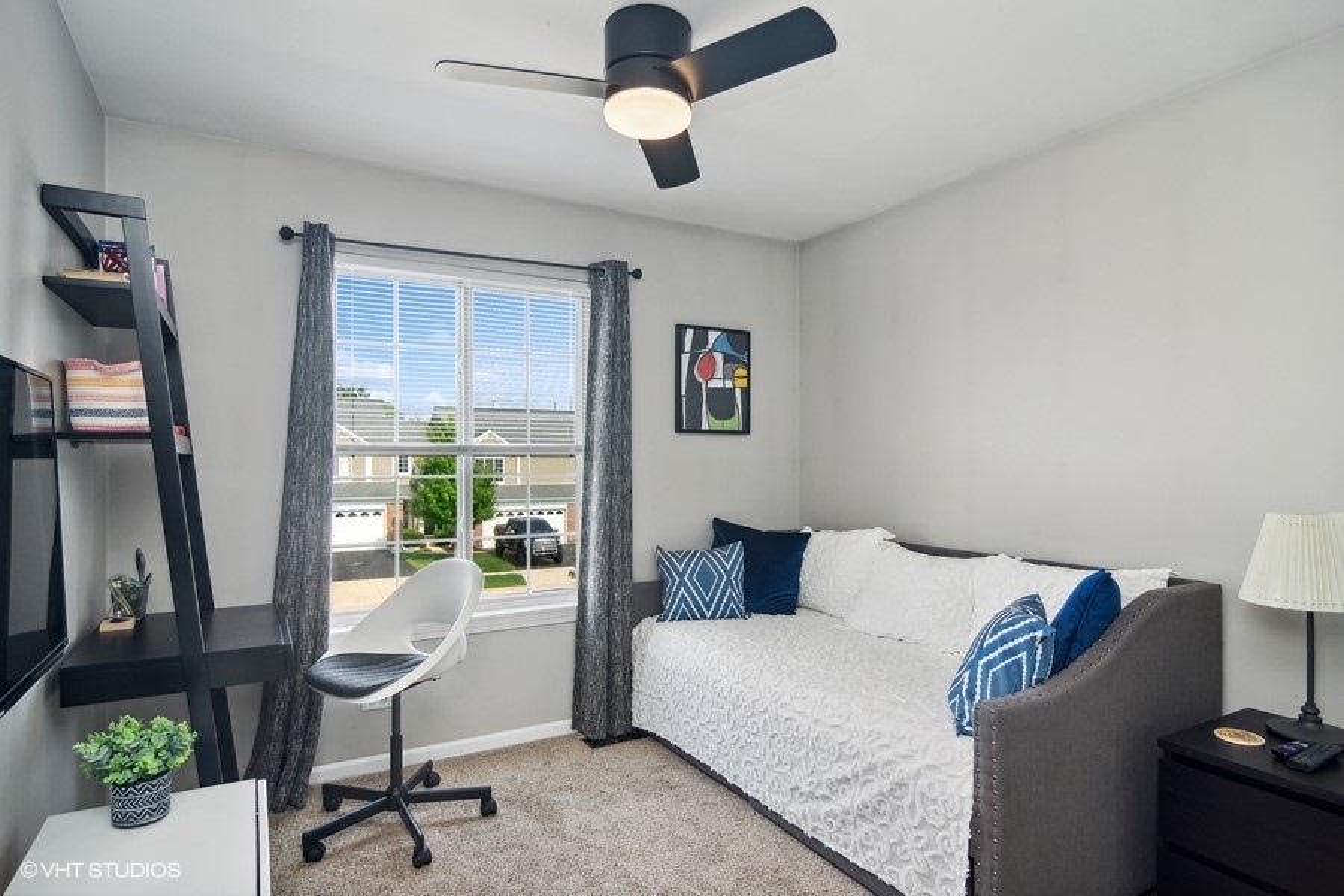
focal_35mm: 18
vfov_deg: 67.4
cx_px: 672
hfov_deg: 90.0
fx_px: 672
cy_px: 448
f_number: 9
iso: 200
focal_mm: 12
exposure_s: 1/100
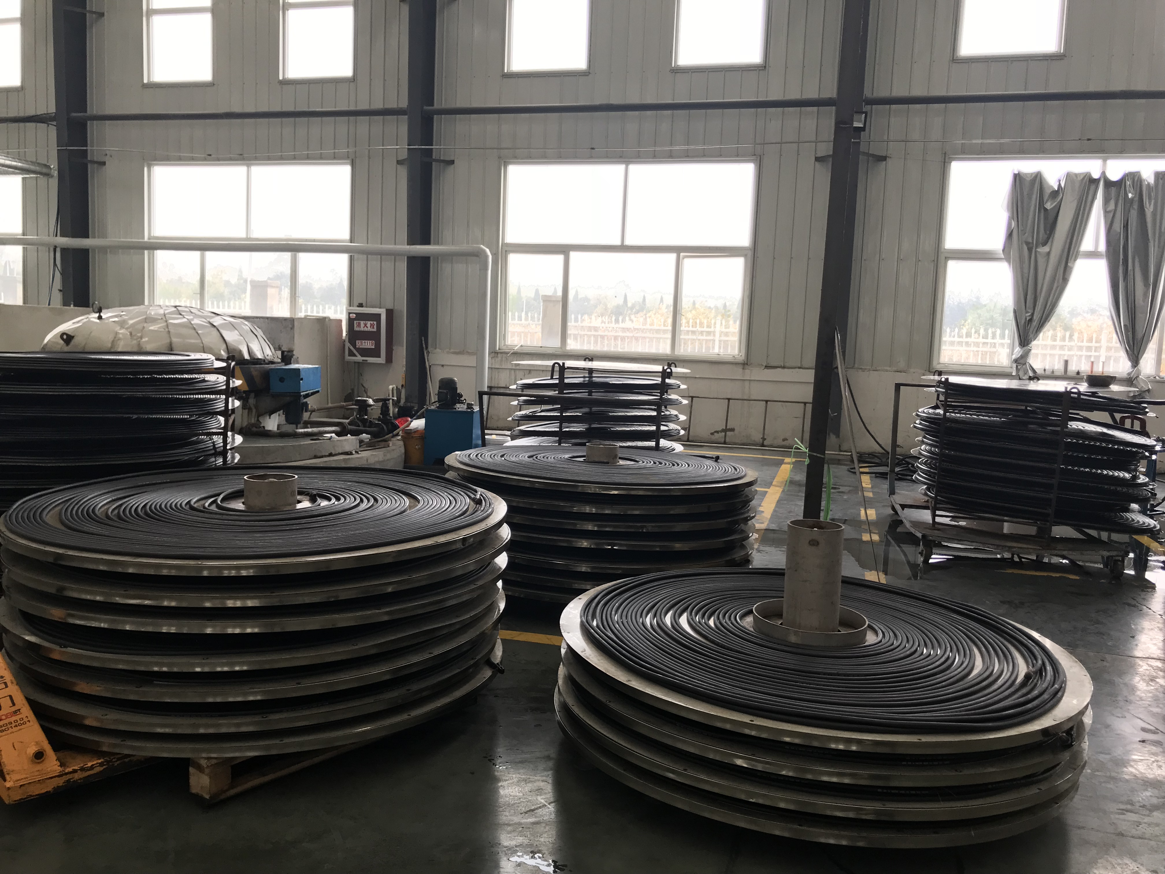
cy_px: 437
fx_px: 942
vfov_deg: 49.7
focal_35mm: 28
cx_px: 582
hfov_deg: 63.4
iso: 25
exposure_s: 1/50
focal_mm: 3.99
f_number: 1.8
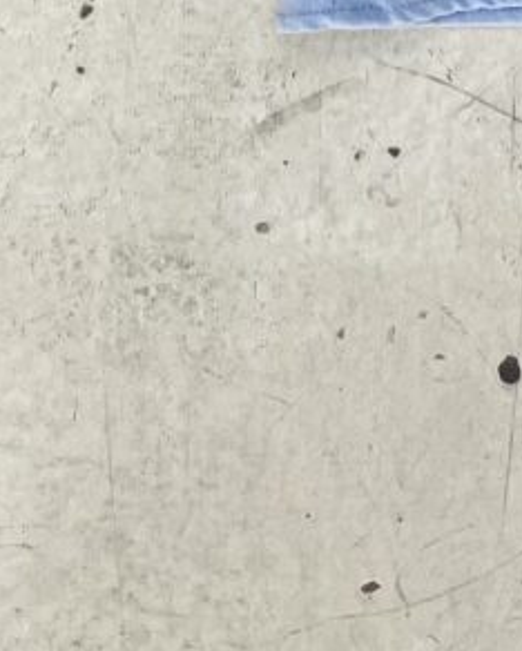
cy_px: -1057
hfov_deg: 10.8
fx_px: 2681
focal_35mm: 139
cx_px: 729
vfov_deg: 11.0
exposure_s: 1/112
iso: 32
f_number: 1.6
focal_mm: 5.1
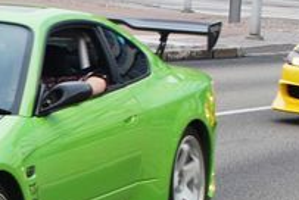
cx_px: -106
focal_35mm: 151
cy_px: 182
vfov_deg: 9.1
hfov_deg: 13.0
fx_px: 1256
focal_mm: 32
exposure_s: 1/125
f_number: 5.6
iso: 110
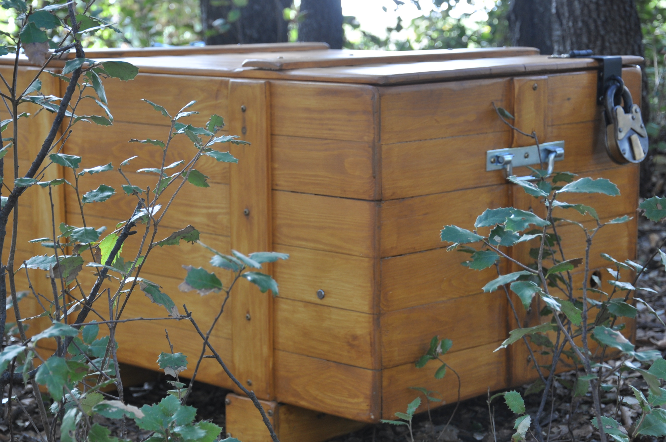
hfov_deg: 22.4
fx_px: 1681
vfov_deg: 15.0
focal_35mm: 91
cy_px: 225
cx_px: 311
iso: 220
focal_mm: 50
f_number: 5.6
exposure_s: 1/30
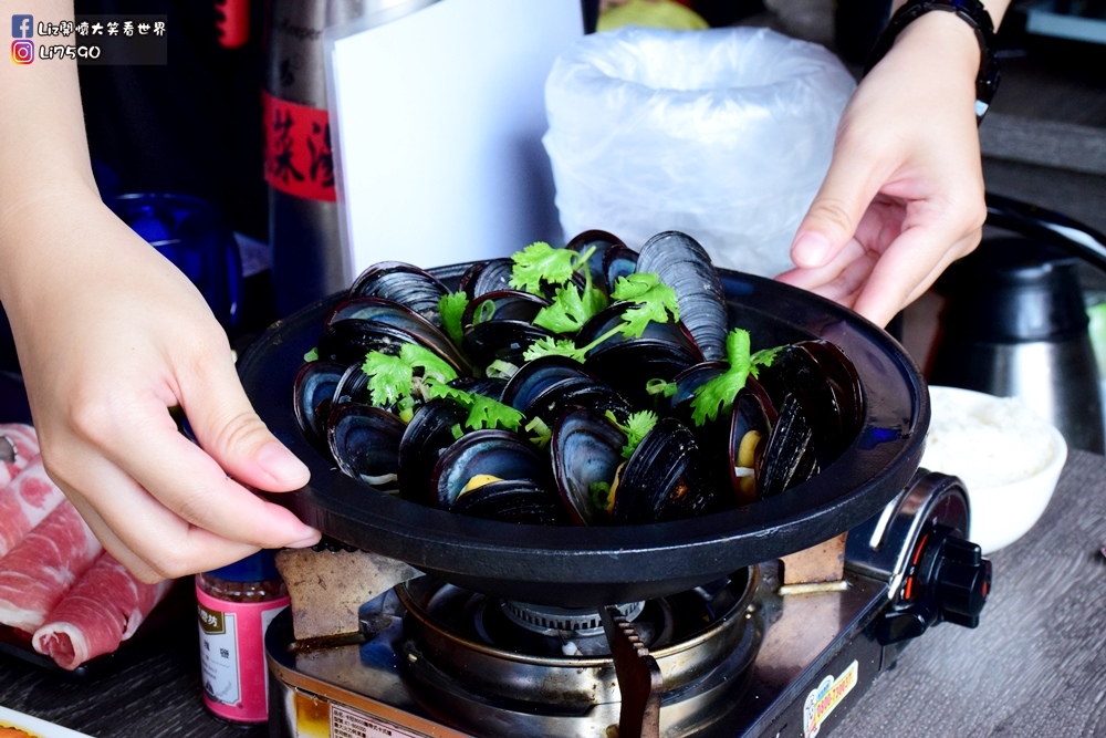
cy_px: 369
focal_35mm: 68
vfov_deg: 20.2
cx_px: 553
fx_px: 2074
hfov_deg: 29.9
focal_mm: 45
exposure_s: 1/250
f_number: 10
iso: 2500
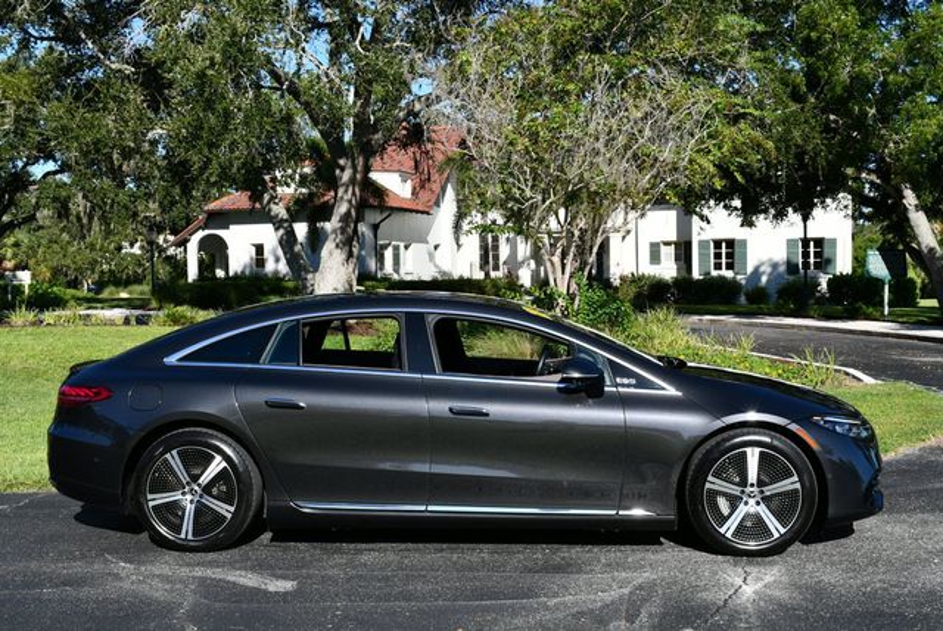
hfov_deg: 42.7
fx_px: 1206
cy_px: 316
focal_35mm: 46
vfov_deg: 29.3
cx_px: 472
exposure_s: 1/320
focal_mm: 23
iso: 100
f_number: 8
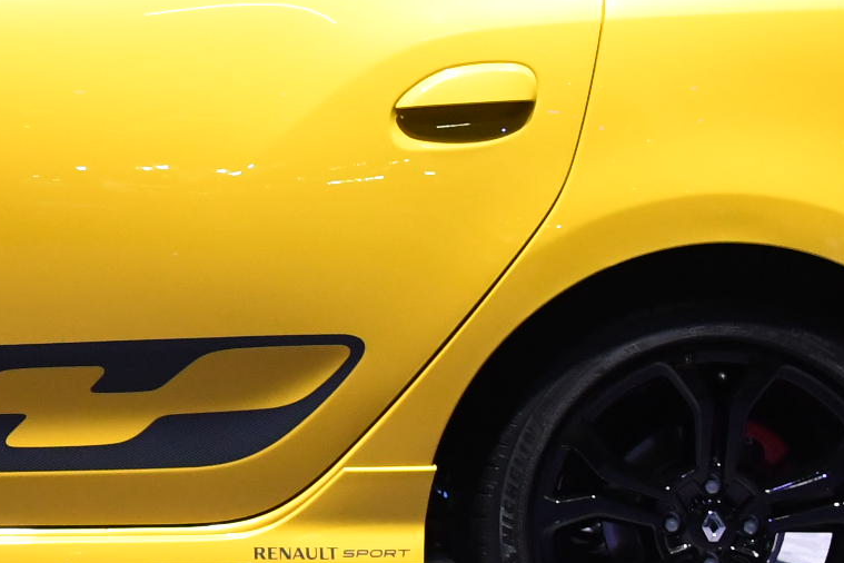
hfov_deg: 15.9
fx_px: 2837
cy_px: 32
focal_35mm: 121
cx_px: -301
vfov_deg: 11.2
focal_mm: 22
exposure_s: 1/200
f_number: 7.1
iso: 2000
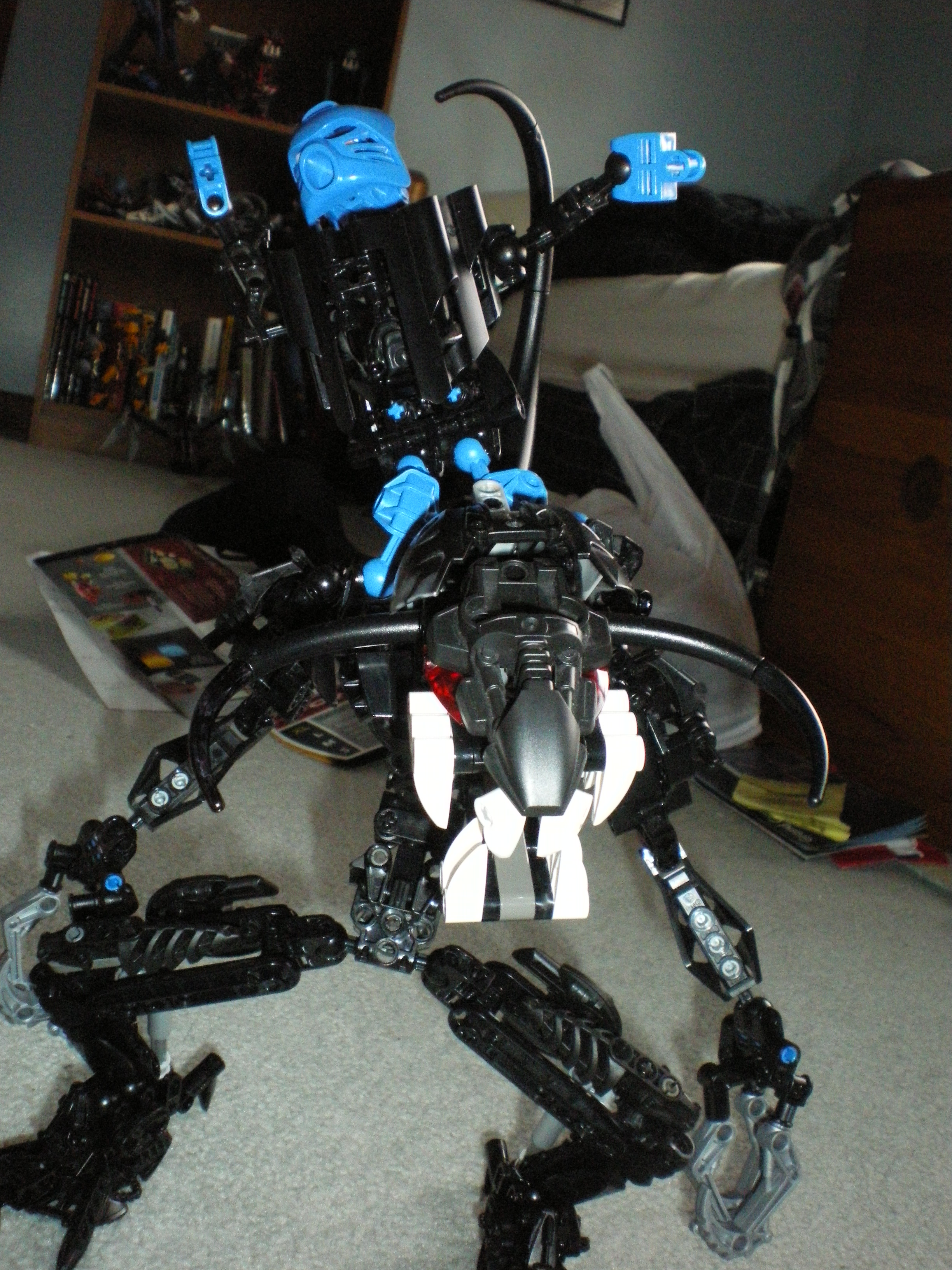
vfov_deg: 51.4
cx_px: 476
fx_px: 1320
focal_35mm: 36
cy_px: 635
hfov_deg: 39.7
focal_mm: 6.3
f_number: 4.6
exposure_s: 1/50
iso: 800
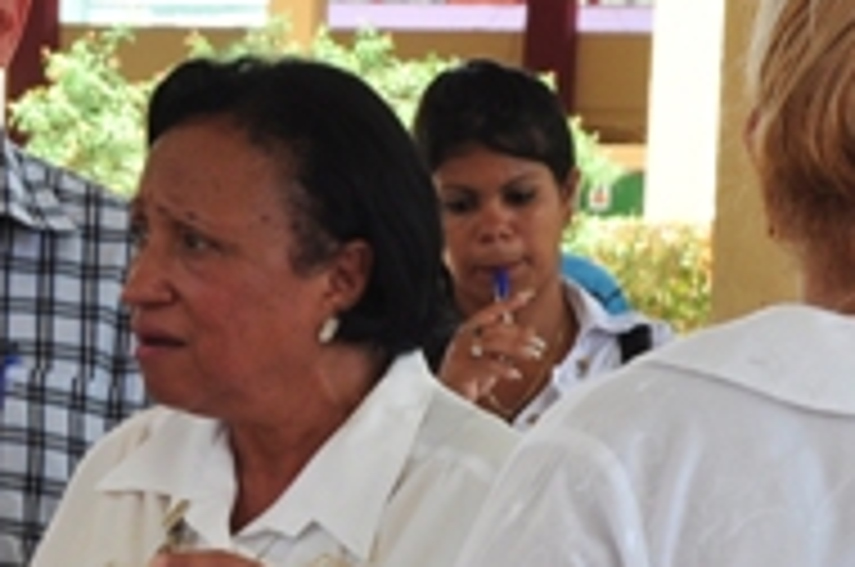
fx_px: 4600
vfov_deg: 7.0
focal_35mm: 194
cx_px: 112
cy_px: 621
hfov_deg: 10.6
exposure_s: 1/160
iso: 200
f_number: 6.3
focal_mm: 32
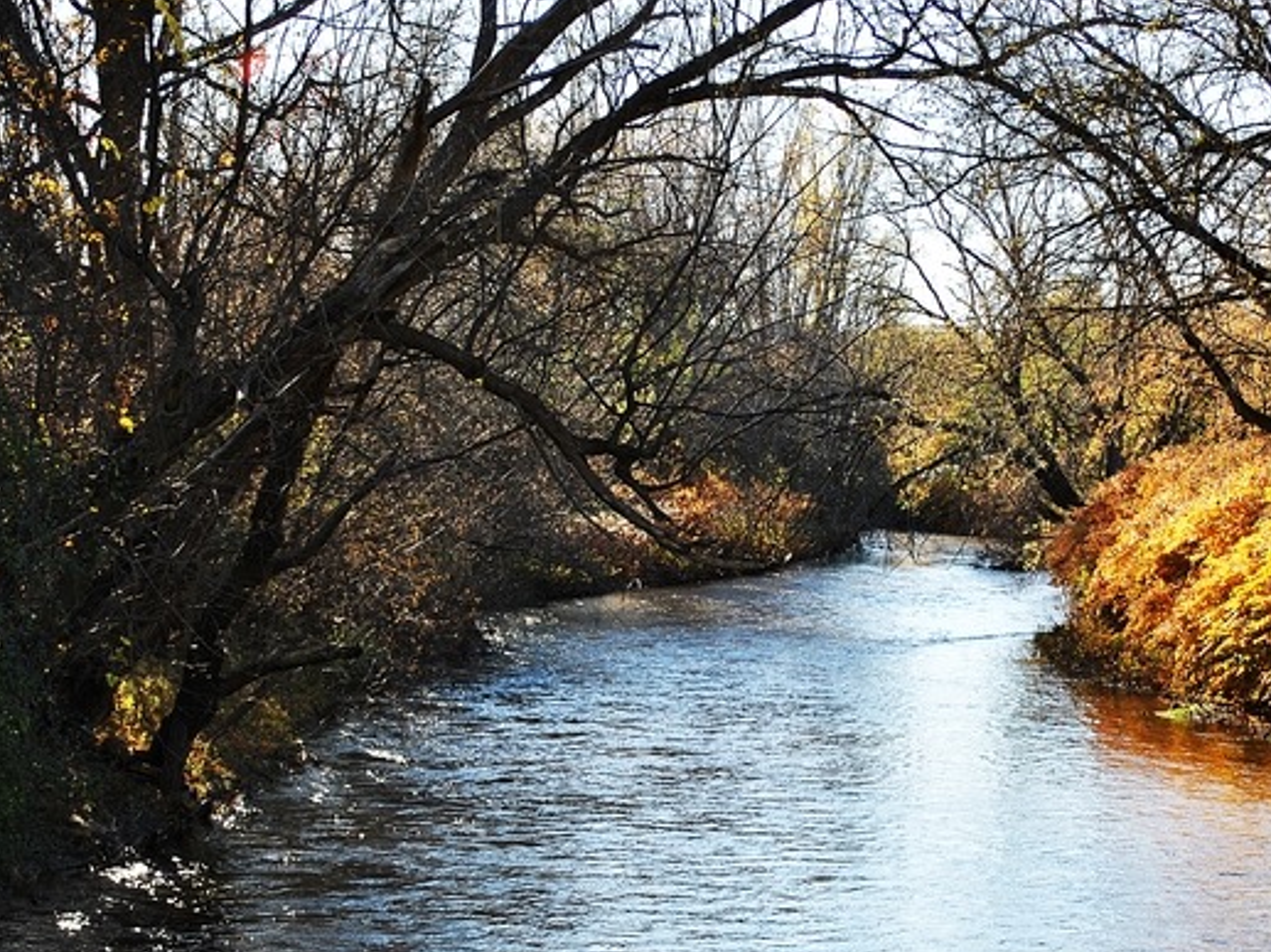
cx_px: 693
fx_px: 3119
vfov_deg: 17.3
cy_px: 576
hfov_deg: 23.0
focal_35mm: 85
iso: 100
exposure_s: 1/160
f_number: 5
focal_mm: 38
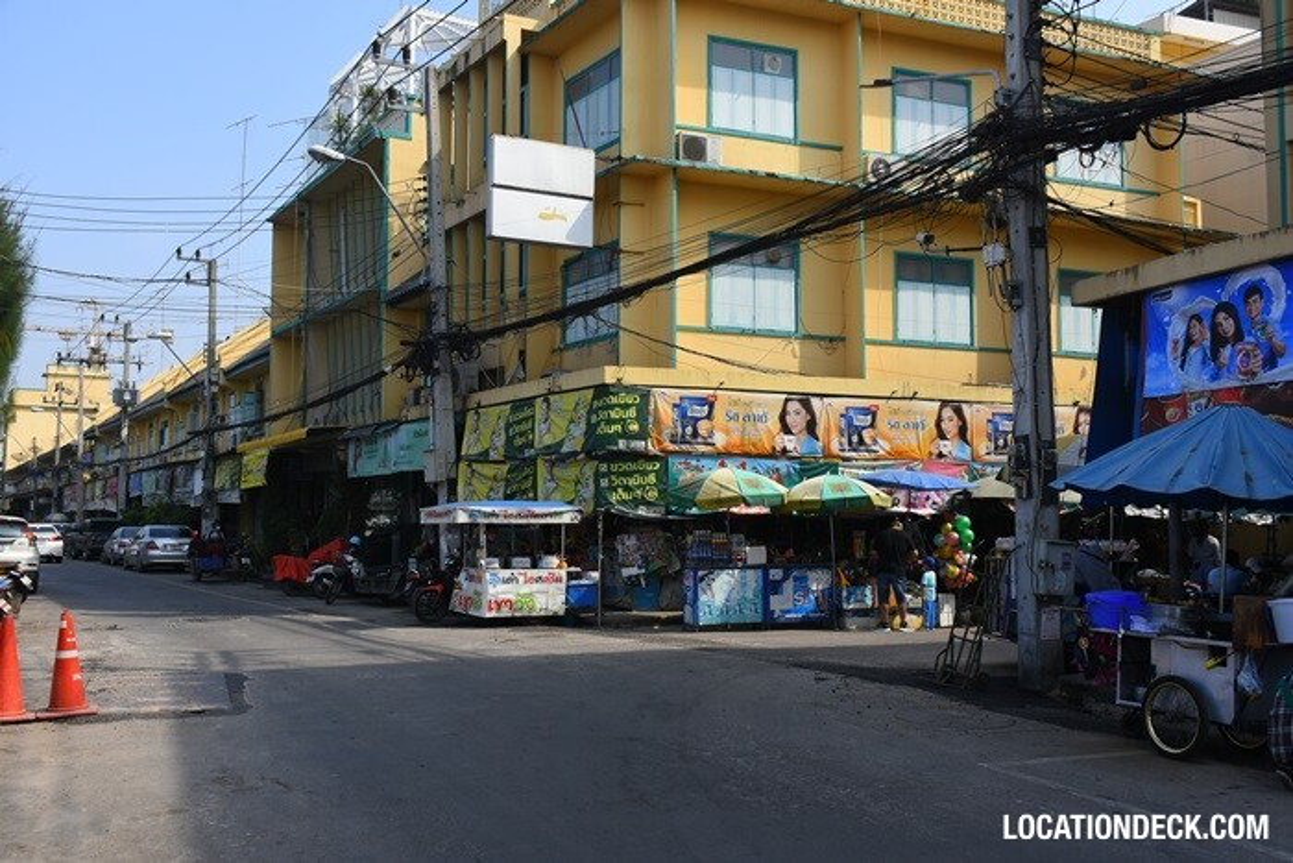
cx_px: 646
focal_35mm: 34
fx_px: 1239
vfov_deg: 38.4
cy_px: 432
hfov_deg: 55.1
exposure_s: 1/500
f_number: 8
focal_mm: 23
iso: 250
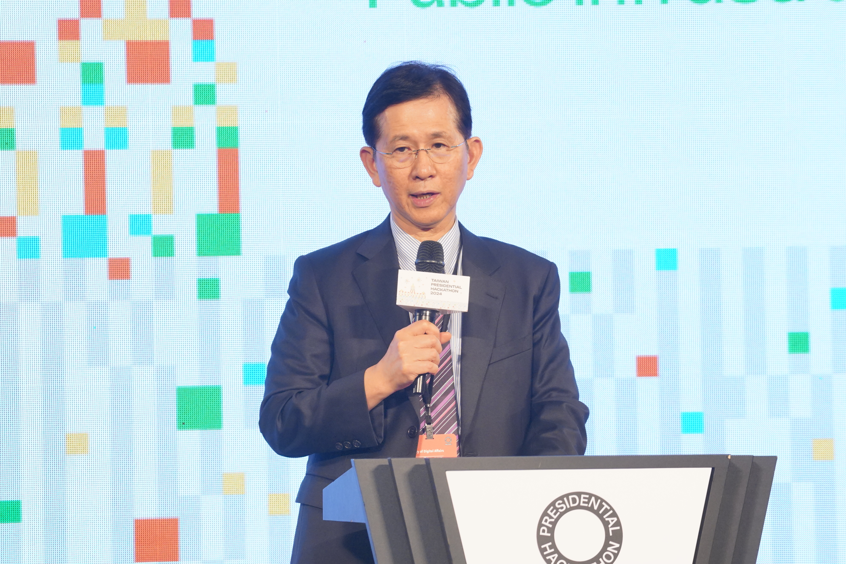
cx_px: 423
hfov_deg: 7.9
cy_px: 282
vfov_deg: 5.3
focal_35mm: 261
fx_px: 6133
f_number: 5.6
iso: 2000
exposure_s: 1/160
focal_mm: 174
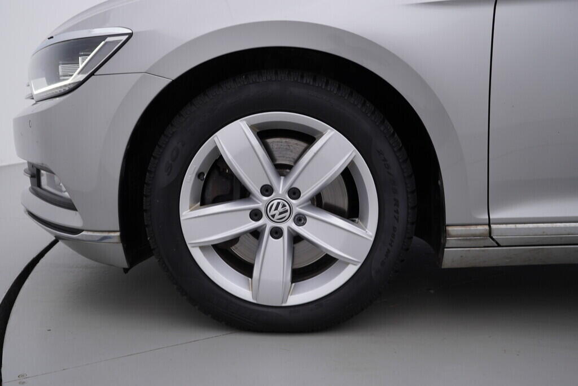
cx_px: 289
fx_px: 578
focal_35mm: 36
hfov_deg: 53.1
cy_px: 193
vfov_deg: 36.9
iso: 125
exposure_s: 1/80
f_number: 4
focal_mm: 24
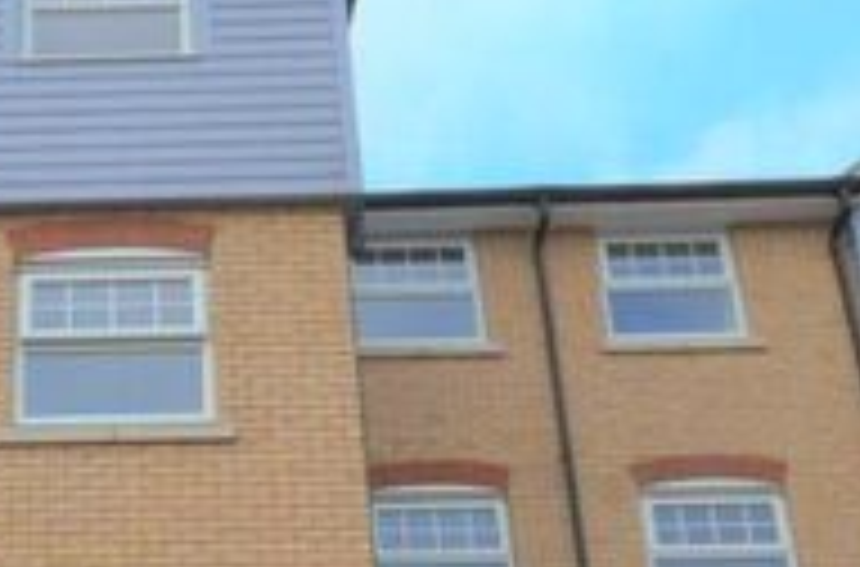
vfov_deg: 22.4
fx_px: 1310
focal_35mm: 55
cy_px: 695
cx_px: 68
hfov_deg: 34.1
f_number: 7.1
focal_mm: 10
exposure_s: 1/200
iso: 200
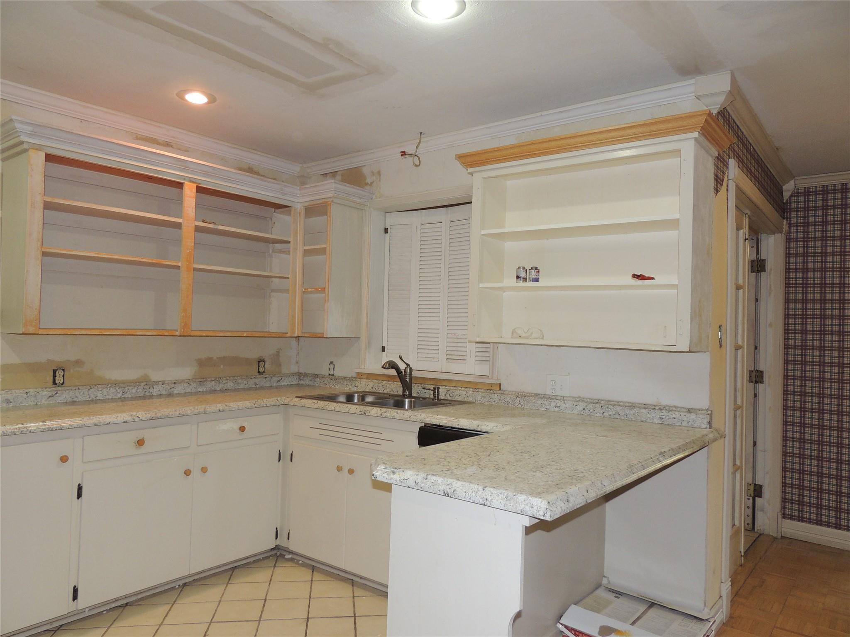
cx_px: 425
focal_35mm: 24
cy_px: 318
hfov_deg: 71.6
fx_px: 589
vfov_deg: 56.8
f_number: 3
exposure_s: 1/30
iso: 200
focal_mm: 4.3
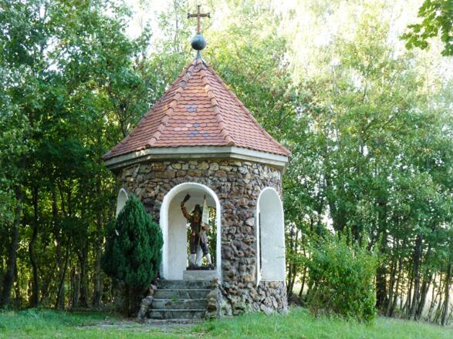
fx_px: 680
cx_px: 226
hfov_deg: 36.8
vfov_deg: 28.0
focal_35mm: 52
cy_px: 170
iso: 125
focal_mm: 9.2
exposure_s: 1/30
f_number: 3.2
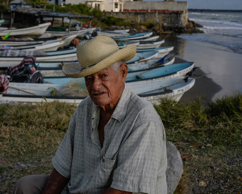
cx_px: 101
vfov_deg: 32.7
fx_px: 330
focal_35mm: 46
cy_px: 85
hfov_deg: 40.2
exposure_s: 1/2500
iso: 250
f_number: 6.3
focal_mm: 35
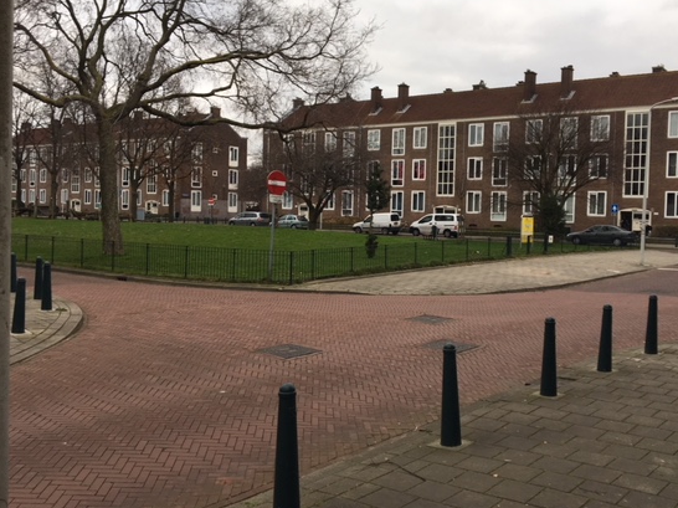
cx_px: 382
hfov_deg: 53.8
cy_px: 227
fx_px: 666
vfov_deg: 41.7
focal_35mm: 34
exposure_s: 1/100
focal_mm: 4.15
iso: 25
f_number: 2.2
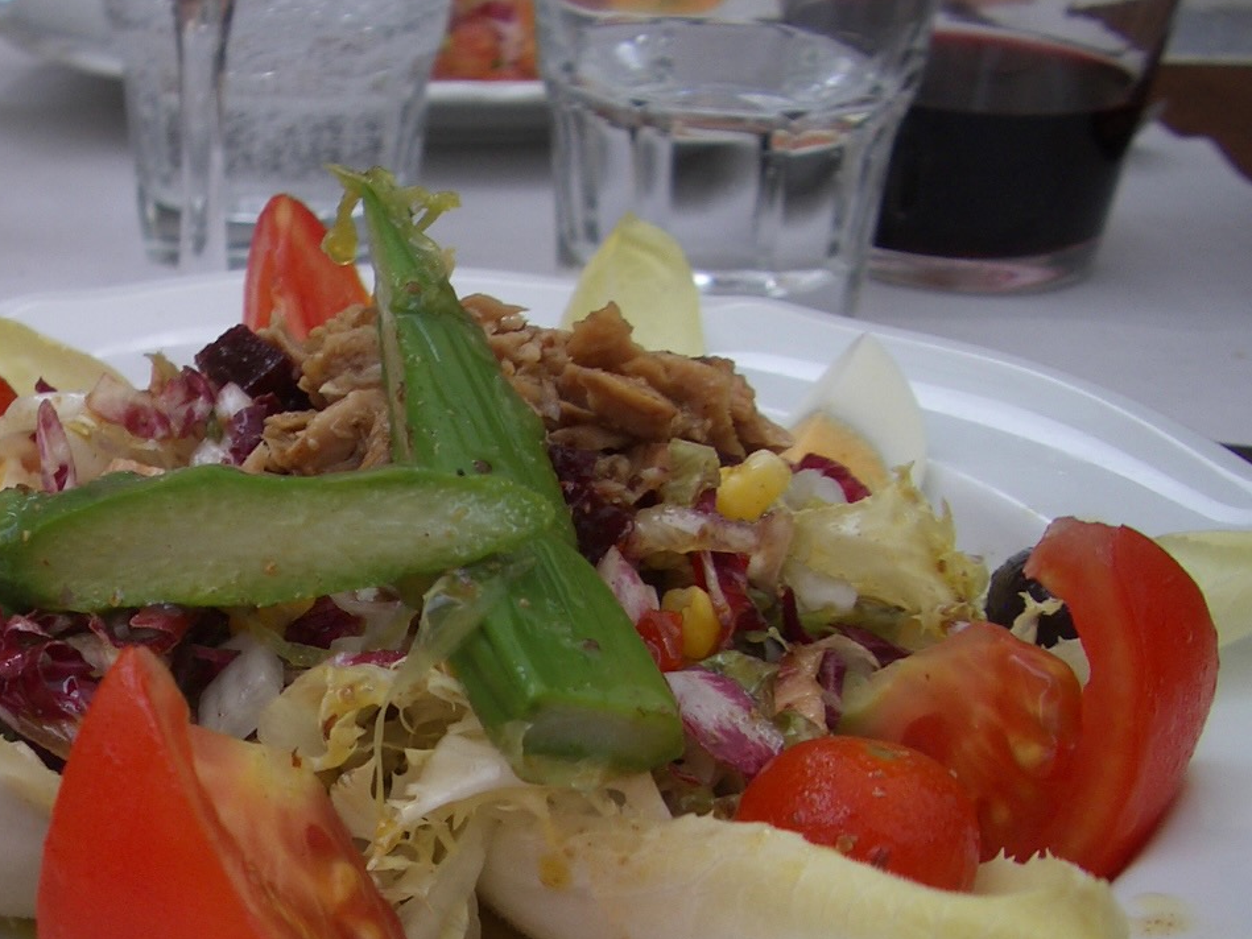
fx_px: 2134
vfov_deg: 24.6
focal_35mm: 59
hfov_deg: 32.1
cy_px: 703
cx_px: 323
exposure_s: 1/320
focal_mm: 5.8
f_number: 2.6
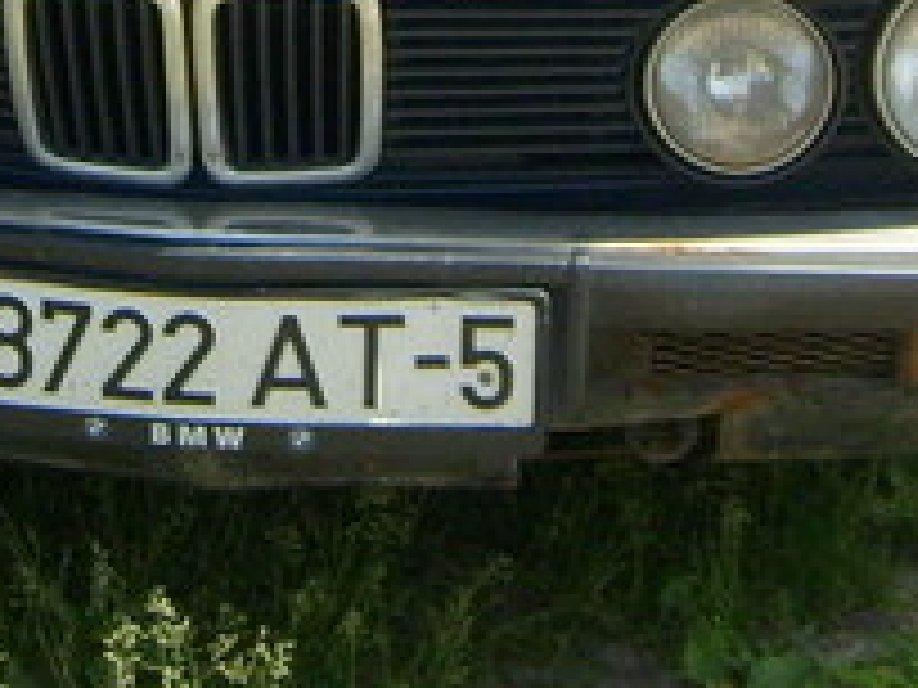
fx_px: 3633
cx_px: 230
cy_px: -261
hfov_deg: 14.3
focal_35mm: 137
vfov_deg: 10.5
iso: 80
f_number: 7.1
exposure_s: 1/180
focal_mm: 5.8
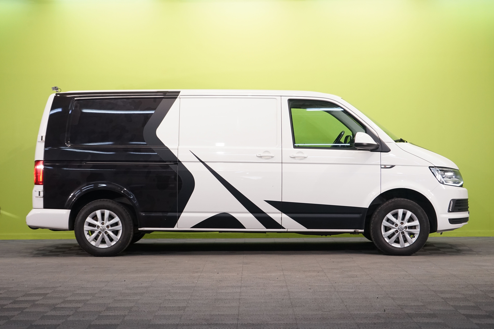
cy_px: 164
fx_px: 960
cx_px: 247
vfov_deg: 19.5
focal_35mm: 70
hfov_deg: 28.8
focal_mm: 70
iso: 1250
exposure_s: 1/100
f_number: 5.6
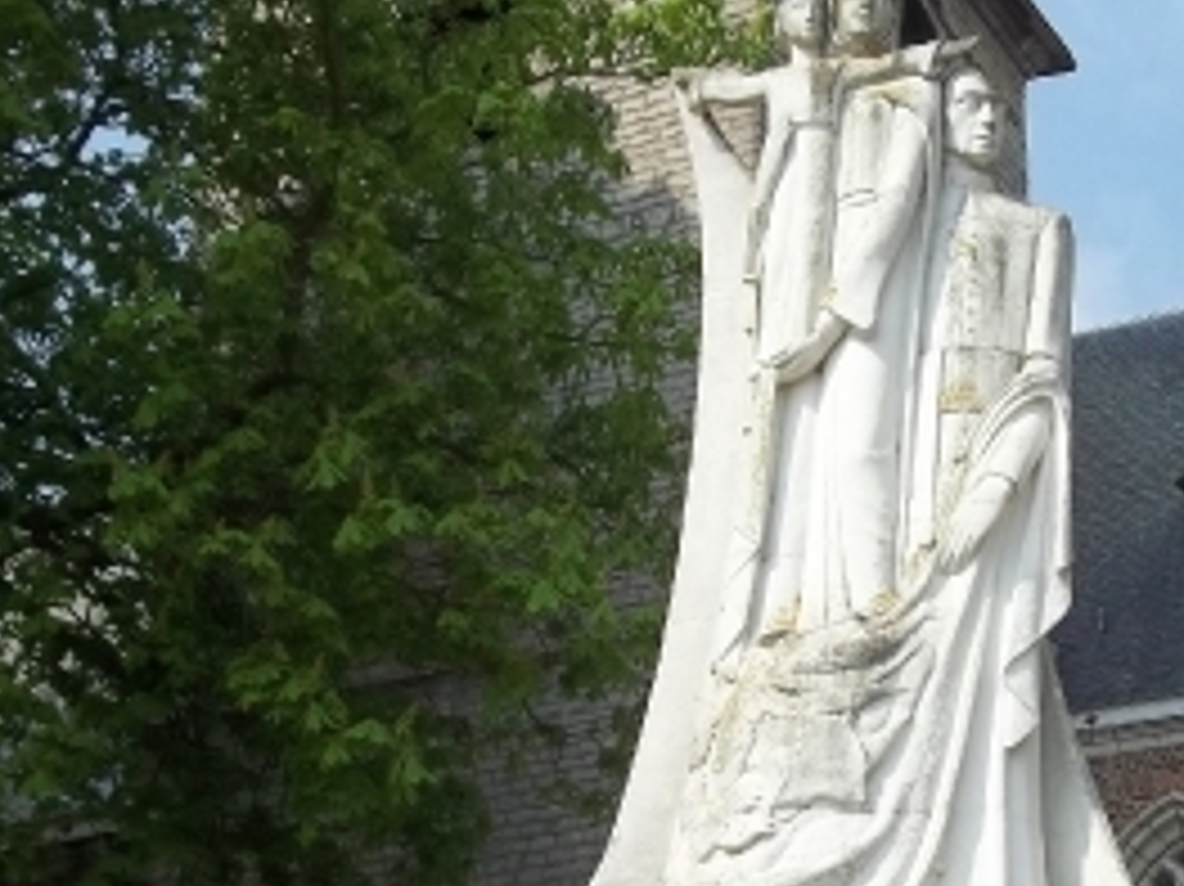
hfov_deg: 26.5
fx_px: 2496
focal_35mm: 73
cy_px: 767
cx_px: 810
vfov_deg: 19.8
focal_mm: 5.7
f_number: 8.8
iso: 64
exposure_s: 1/125
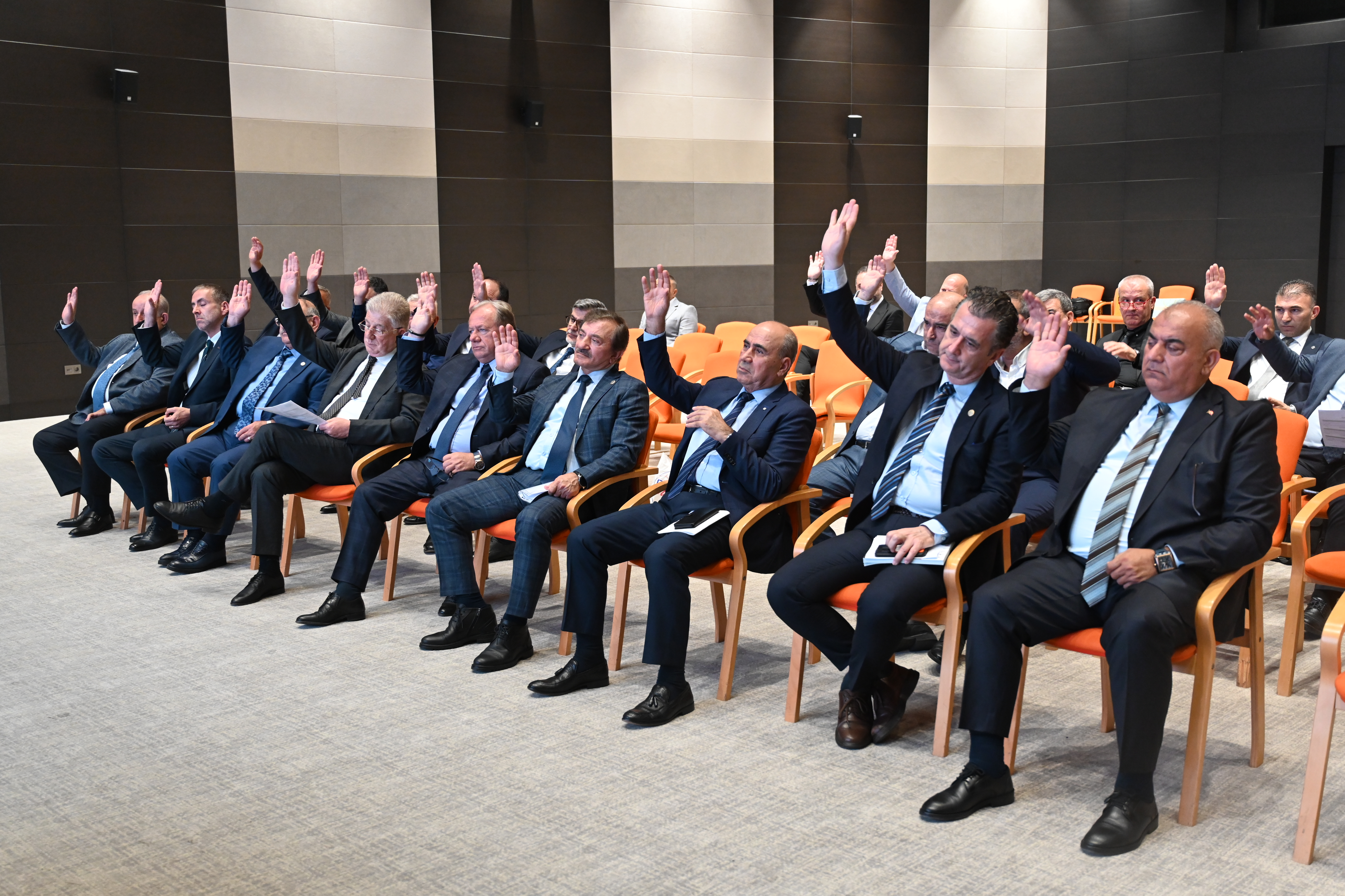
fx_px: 1382
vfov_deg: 35.9
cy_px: 448
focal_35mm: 37
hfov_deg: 51.9
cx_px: 672
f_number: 4
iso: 2000
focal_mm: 37
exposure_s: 1/100
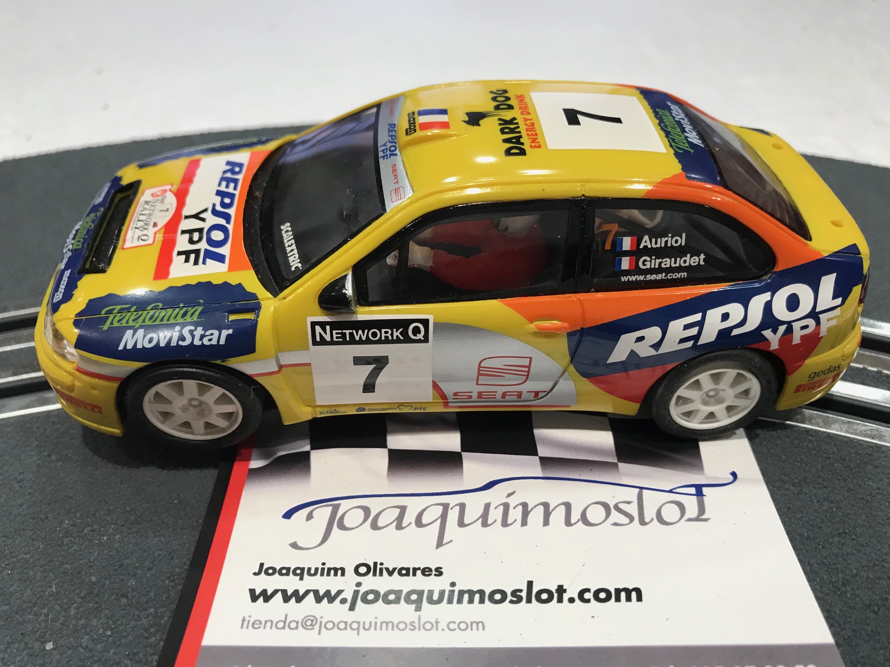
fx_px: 720
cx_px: 445
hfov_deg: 63.4
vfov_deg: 49.7
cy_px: 334
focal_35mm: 28
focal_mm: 3.99
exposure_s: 1/33
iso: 32
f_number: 1.8
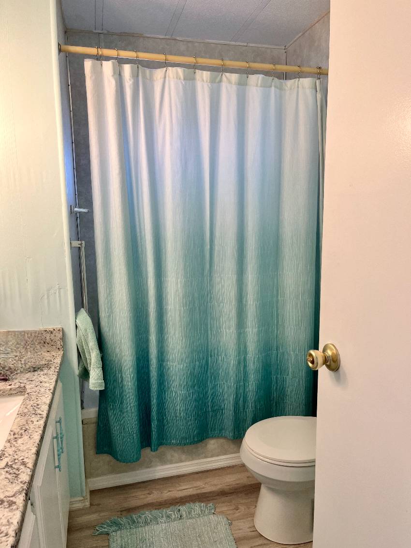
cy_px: 274
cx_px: 206
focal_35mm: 26
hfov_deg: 53.1
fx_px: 412
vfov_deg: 67.3
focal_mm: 5.1
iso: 80
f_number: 1.6
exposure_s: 1/60
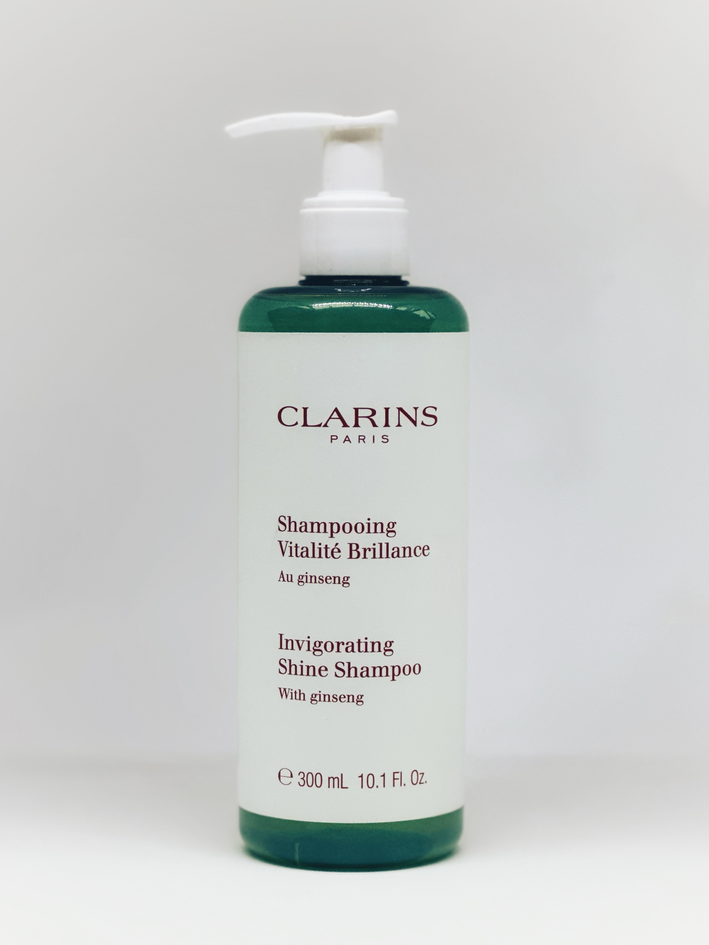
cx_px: 339
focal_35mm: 93
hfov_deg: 15.9
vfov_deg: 21.1
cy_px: 524
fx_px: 2540
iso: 80
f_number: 2.8
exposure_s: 1/121
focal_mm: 9
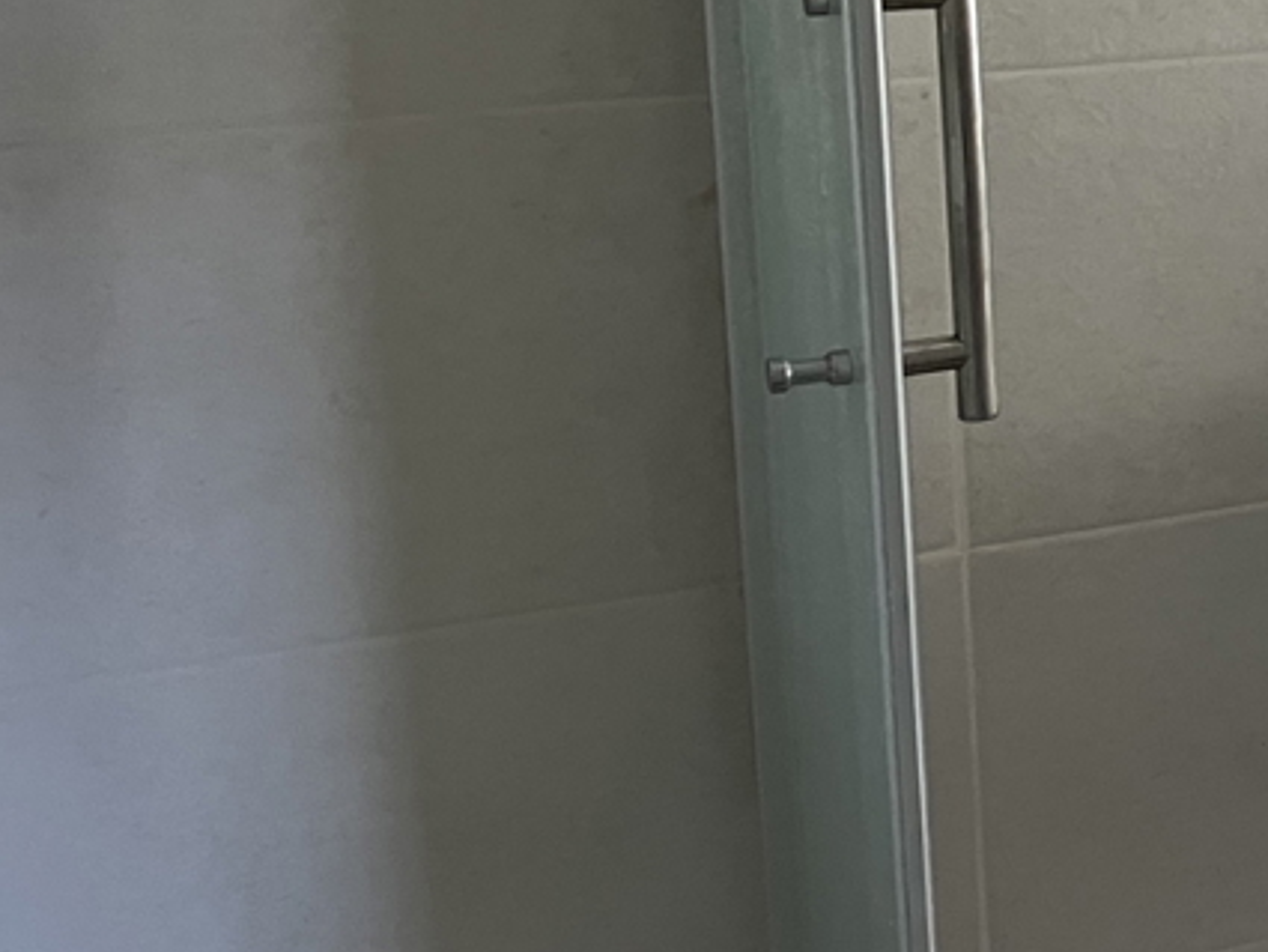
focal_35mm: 79
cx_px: 1754
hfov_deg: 21.7
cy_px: 149
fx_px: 2895
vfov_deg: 18.4
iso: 100
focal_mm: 3.99
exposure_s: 1/60
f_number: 1.8
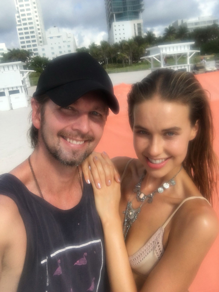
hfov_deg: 45.4
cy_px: 146
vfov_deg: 58.4
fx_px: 261
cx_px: 110
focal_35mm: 31
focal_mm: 2.65
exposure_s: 1/1558
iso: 32
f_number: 2.2
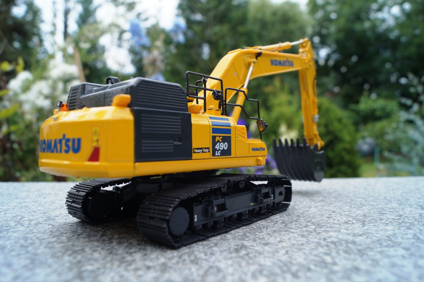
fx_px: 330
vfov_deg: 46.4
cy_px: 145
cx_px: 211
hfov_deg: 65.5
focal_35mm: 28
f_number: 6.3
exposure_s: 1/160
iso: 100
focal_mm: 18
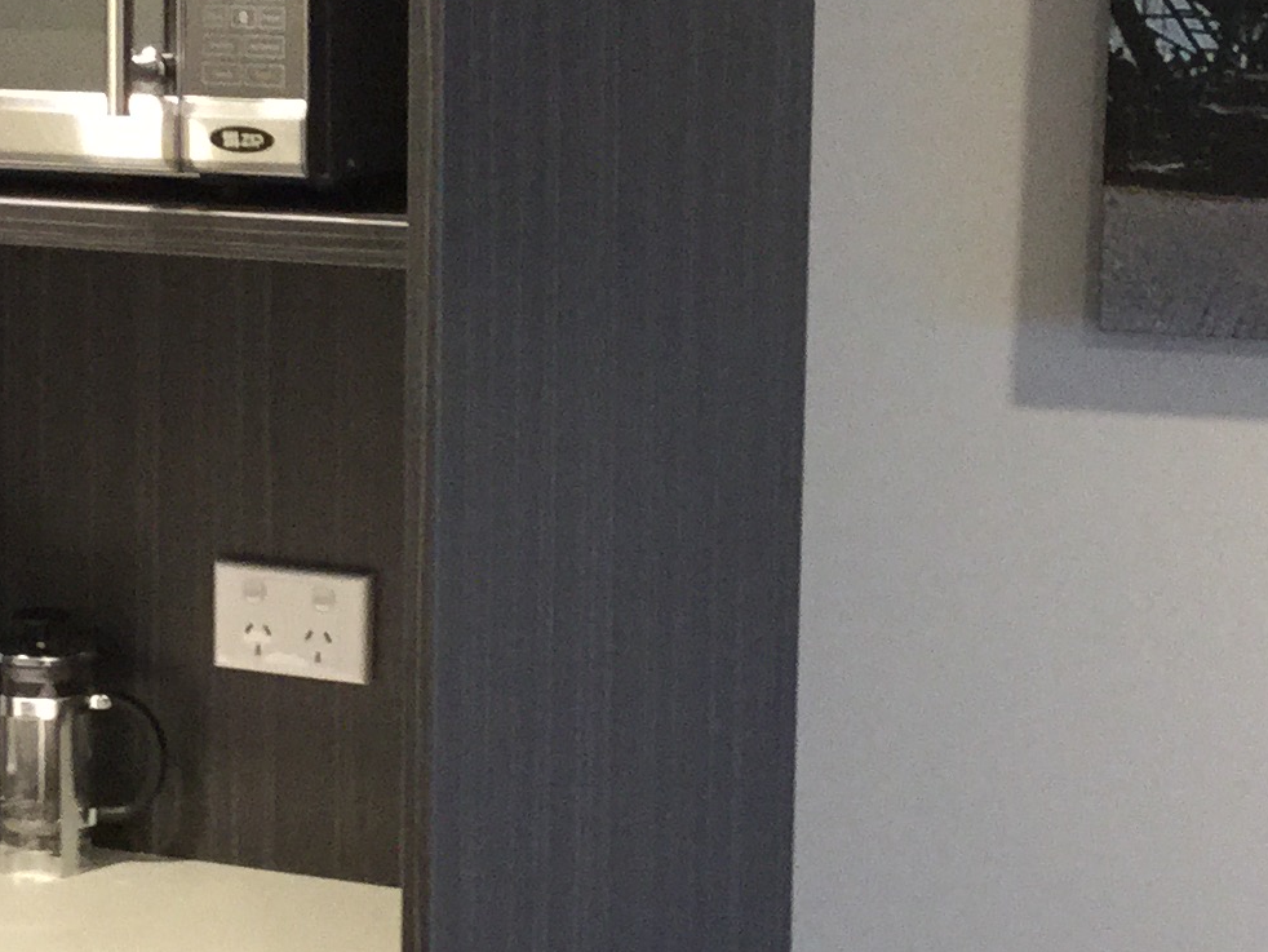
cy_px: 368
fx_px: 3774
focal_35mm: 103
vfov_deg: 14.4
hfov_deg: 18.9
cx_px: 305
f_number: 2.4
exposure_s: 1/20
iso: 200
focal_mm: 3.3
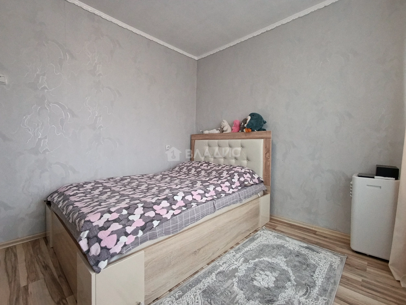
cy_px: 152
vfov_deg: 78.1
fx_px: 188
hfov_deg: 94.5
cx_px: 203
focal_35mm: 16
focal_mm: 1.65
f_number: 2.2
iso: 400
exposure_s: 1/33.3
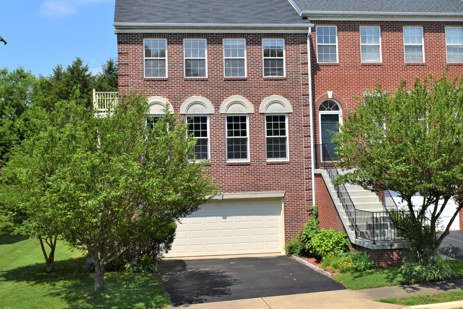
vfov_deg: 31.4
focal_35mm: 43
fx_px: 548
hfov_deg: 45.7
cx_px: 210
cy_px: 127
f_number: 10
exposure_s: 1/400
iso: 200
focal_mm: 23
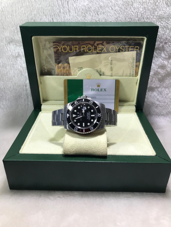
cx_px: 86
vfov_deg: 63.4
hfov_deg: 49.7
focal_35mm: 28
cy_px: 114
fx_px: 184
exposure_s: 1/100
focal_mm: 3.99
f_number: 1.8
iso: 32
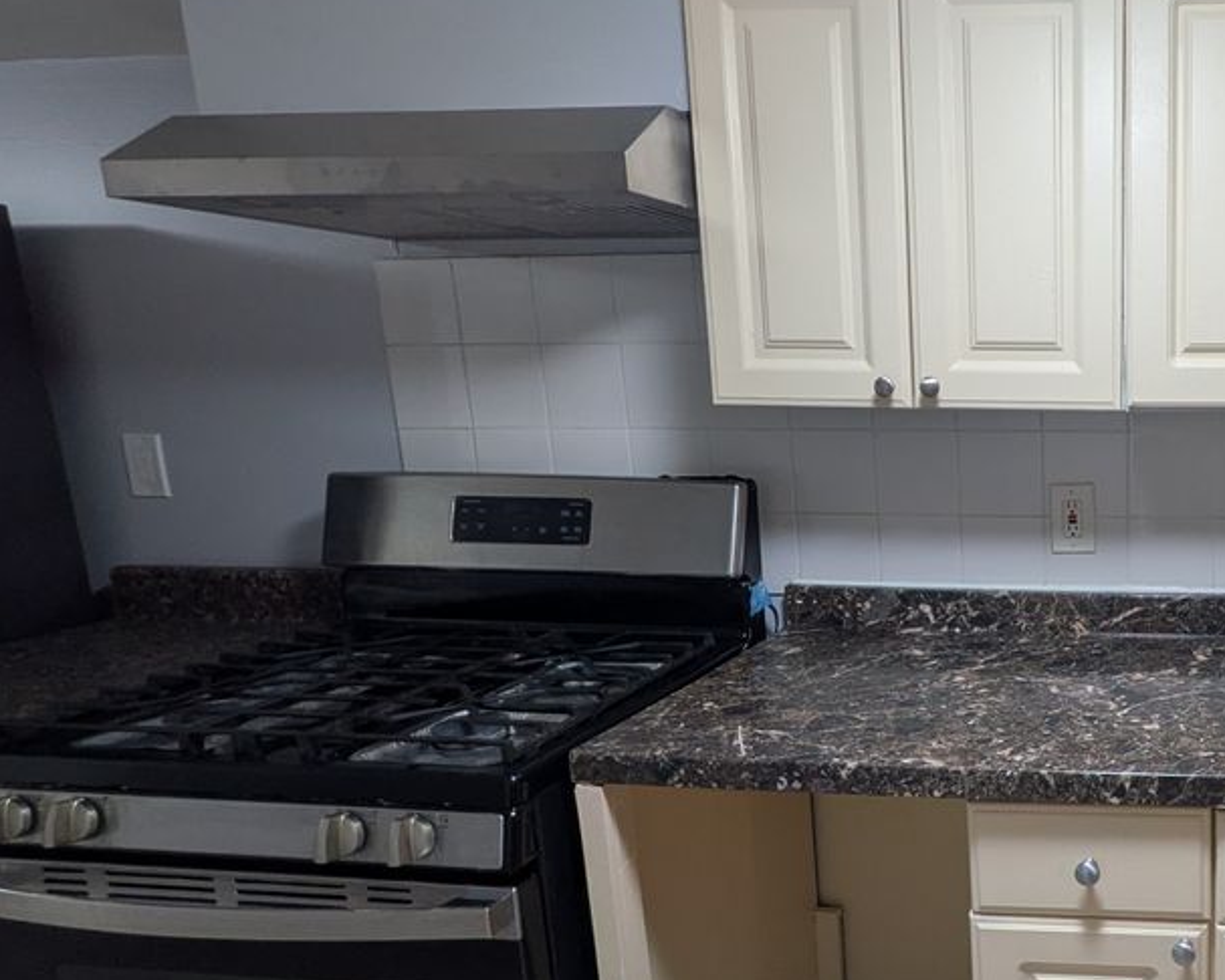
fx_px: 979
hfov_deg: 54.8
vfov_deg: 53.0
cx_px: 1126
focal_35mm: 27
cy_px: 559
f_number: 2.2
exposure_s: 1/24
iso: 76
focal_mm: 1.83
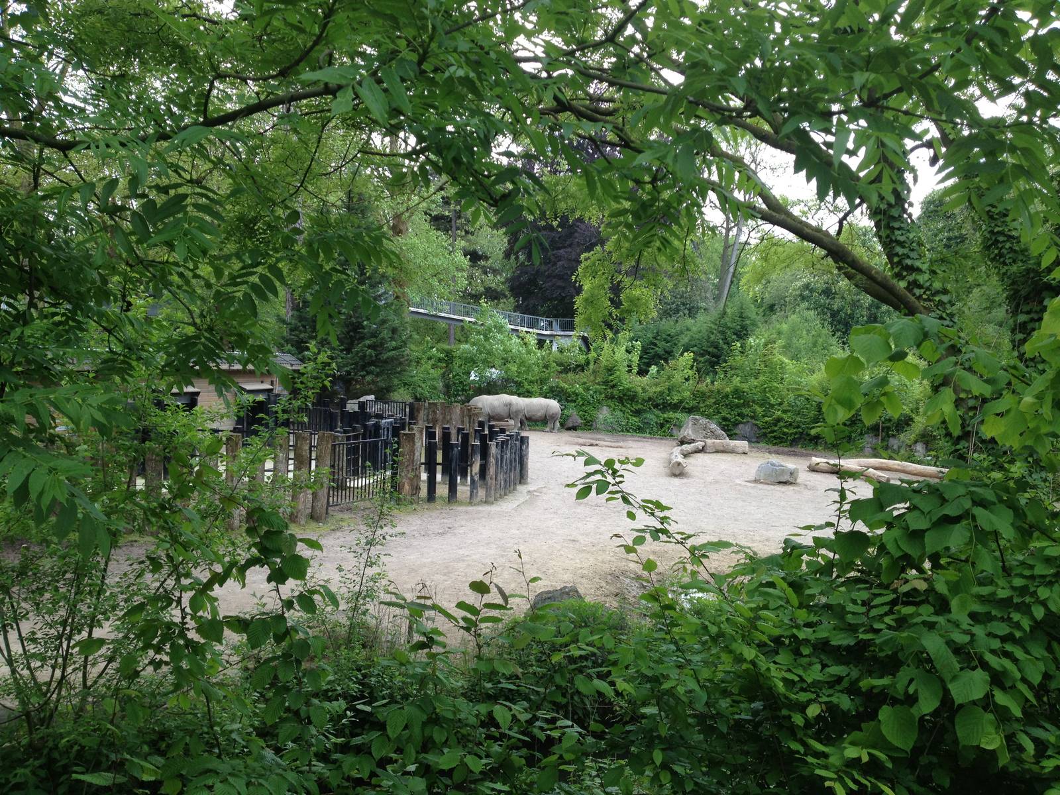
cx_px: 530
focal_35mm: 35
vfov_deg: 40.7
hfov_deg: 52.6
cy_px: 398
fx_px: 1072
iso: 50
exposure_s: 1/198
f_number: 2.4
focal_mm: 4.28
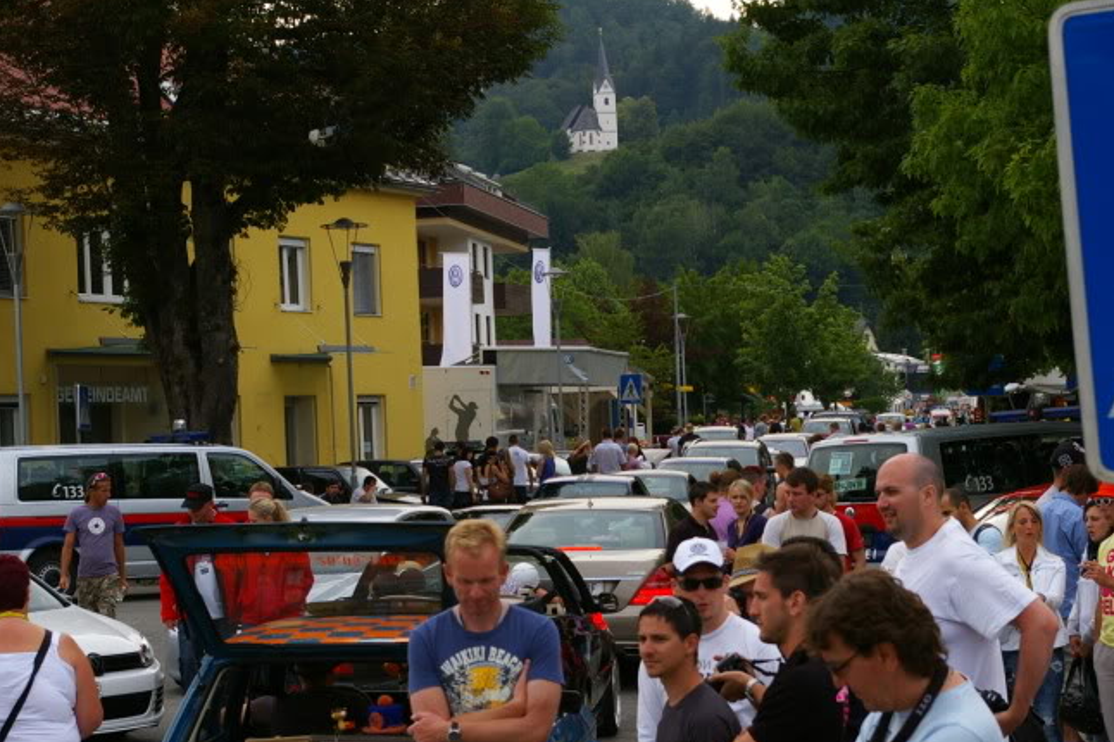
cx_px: 574
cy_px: 399
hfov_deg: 24.3
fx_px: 2586
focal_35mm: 84
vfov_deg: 16.3
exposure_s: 1/180
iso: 200
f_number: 6.7
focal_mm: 45
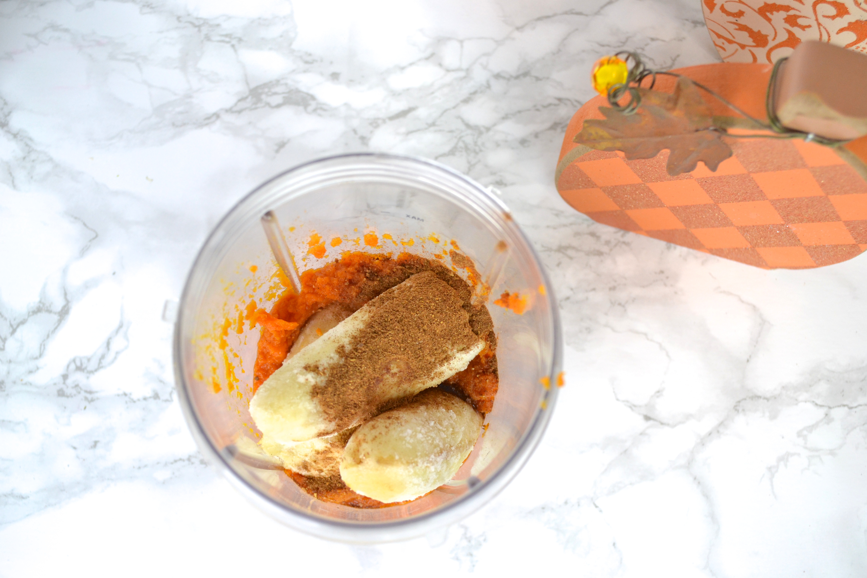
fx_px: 1156
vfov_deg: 28.1
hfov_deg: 41.1
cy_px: 289
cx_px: 434
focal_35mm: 48
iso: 800
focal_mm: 32
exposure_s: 1/160
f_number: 5.6
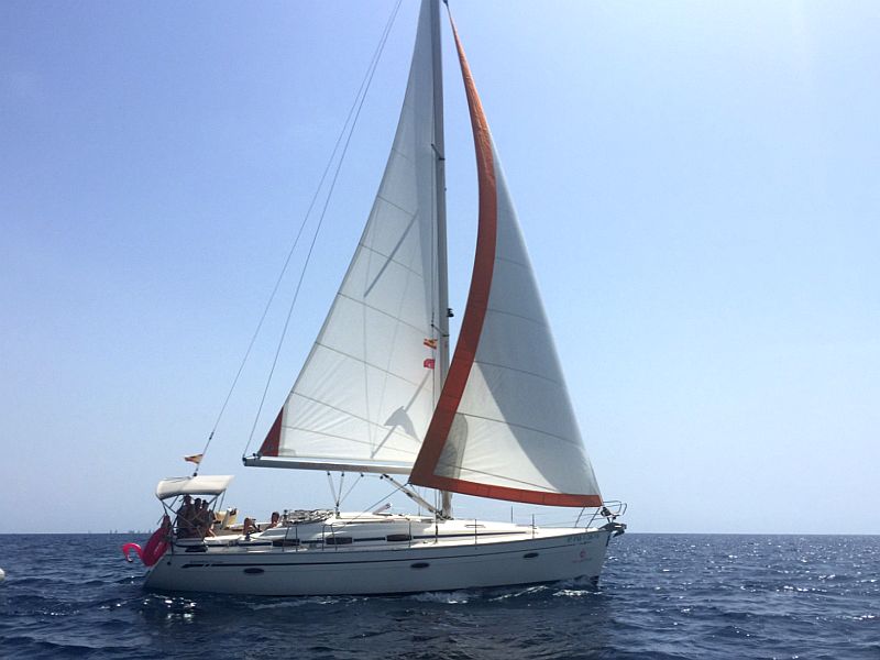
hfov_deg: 61.7
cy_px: 330
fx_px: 737
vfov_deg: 48.2
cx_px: 440
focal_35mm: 29
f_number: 2.2
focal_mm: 4.15
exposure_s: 1/4405
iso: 32
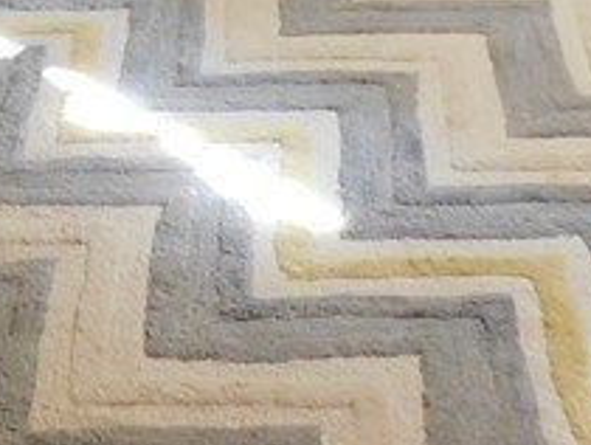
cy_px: -366
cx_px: -90
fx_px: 1914
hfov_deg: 16.9
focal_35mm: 112
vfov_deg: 12.1
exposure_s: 1/30
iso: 250
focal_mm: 4
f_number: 3
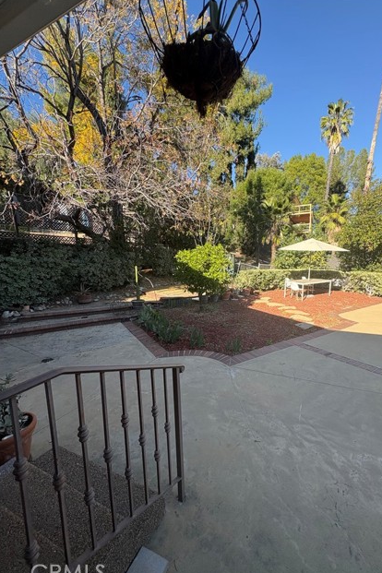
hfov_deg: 76.9
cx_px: 218
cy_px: 291
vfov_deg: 100.4
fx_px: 239
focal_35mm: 15
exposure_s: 1/605
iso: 64
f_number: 2.2
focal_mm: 2.22
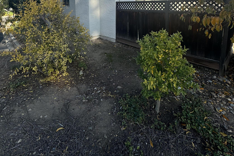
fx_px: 130
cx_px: 118
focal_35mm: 20
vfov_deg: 55.0
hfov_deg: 84.0
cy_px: 20
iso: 50
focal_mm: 2.22
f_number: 2.2
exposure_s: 1/681
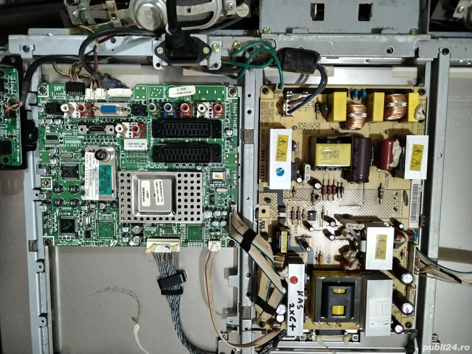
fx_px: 355
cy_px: 177
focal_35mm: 26
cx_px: 236
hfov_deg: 67.3
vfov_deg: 53.1
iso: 715
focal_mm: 4.75
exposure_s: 1/25
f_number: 1.8
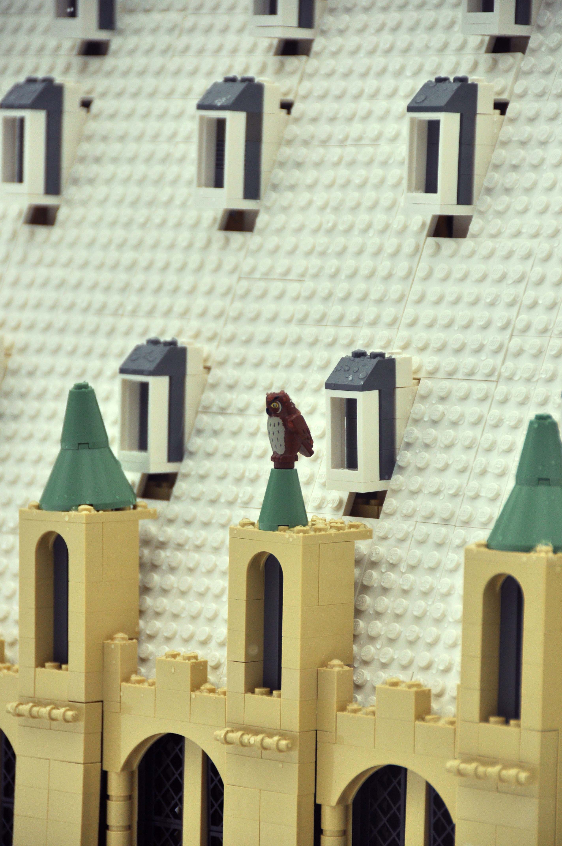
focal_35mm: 225
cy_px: 423
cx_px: 281
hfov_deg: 6.1
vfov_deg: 9.2
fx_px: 5282
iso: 500
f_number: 5.6
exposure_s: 1/1250
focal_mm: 150
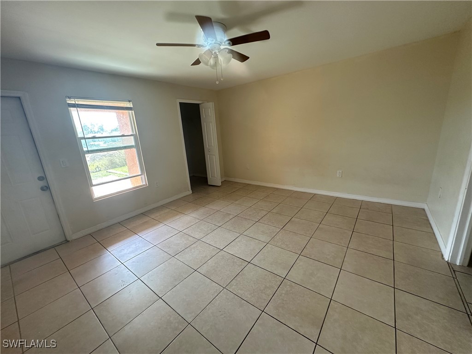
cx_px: 236
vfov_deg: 85.7
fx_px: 191
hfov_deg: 102.1
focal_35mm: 14
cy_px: 177
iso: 200
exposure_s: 1/99
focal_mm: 2.22
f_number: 2.2
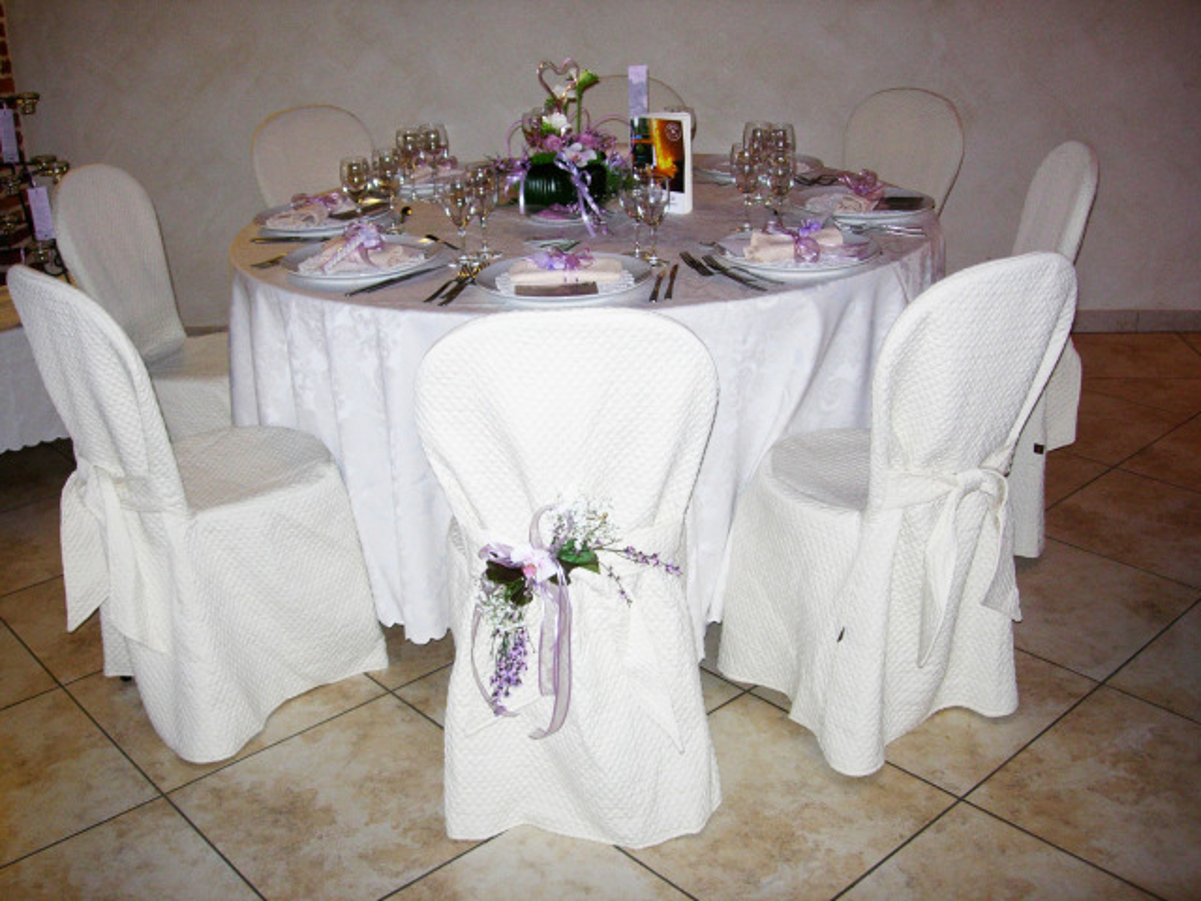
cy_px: 450
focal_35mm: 38
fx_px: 1318
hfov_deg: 49.0
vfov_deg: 37.7
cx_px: 600
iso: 79
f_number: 2.8
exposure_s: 1/64
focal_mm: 7.8
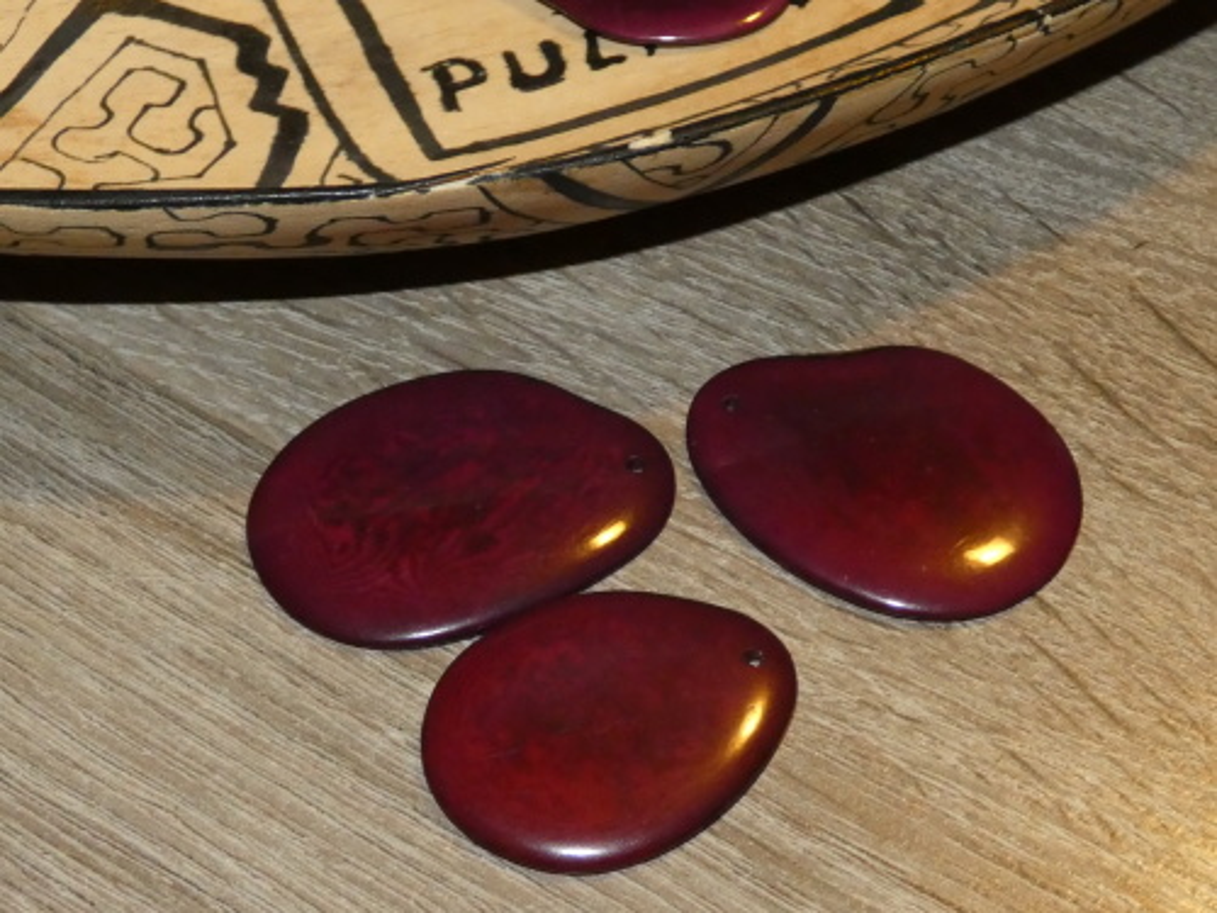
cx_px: 608
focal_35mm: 50
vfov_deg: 29.1
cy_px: 456
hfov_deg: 38.2
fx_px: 1758
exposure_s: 1/60
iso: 800
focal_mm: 9
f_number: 3.9
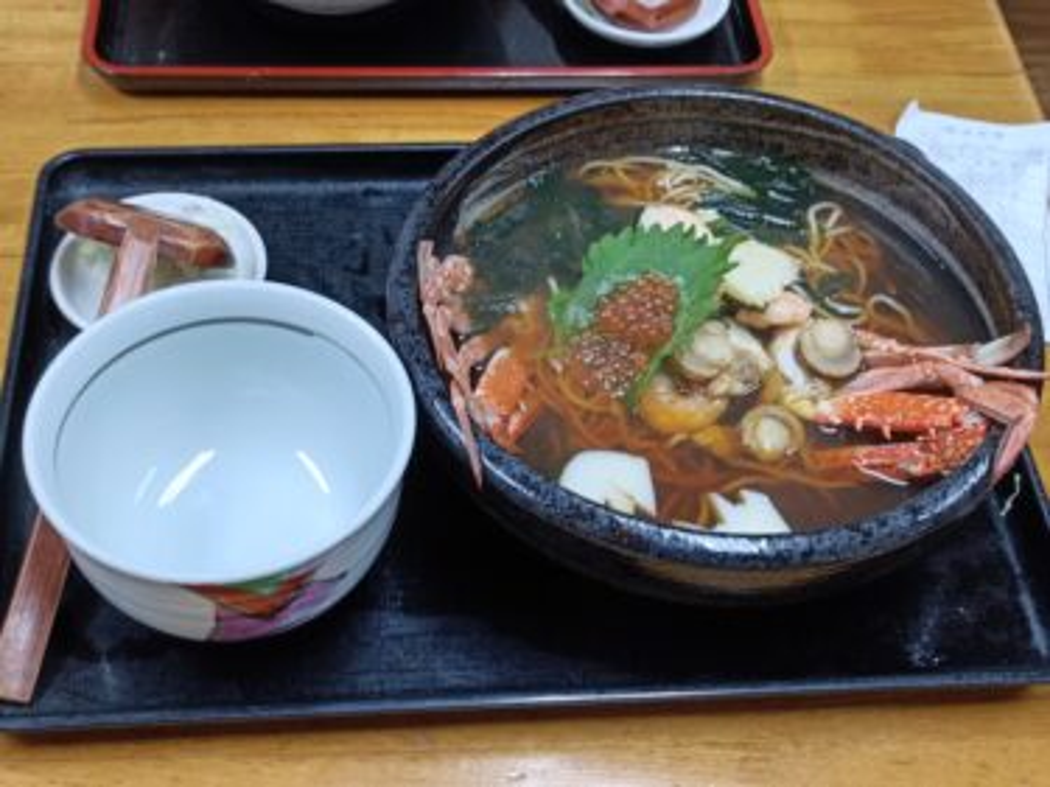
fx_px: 1516
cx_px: 525
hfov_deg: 38.2
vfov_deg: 29.1
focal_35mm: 50
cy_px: 394
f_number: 1.7
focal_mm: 4.7
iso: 320
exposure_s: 1/50
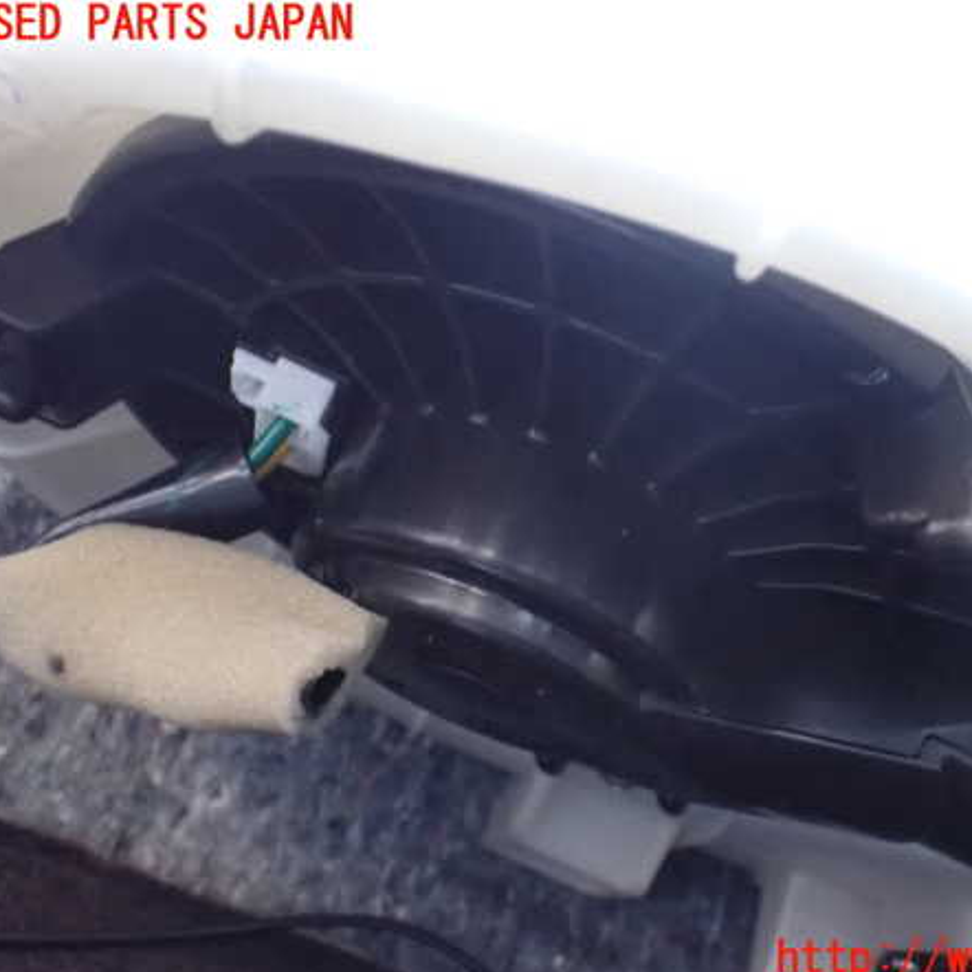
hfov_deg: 45.6
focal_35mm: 36
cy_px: 493
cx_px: 614
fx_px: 1144
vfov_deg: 46.0
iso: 1600
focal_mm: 5.4
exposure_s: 1/30
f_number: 2.3
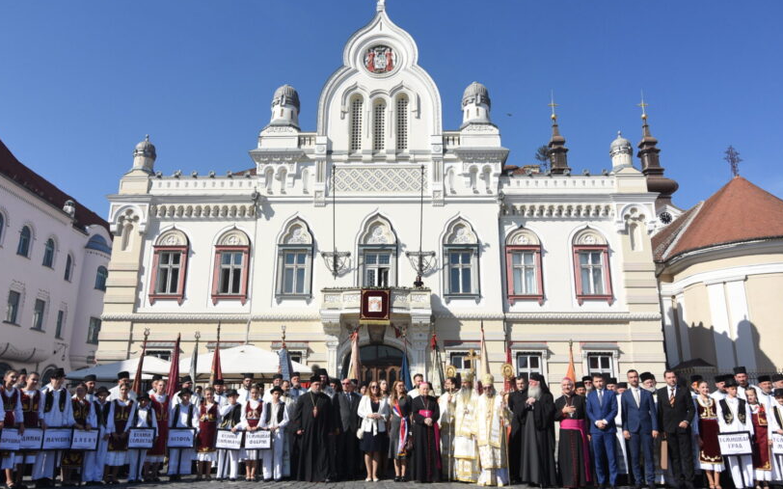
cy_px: 240
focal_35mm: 27
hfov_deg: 68.4
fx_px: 576
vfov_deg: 46.0
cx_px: 393
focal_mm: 14
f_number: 3.5
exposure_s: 1/4000
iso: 280
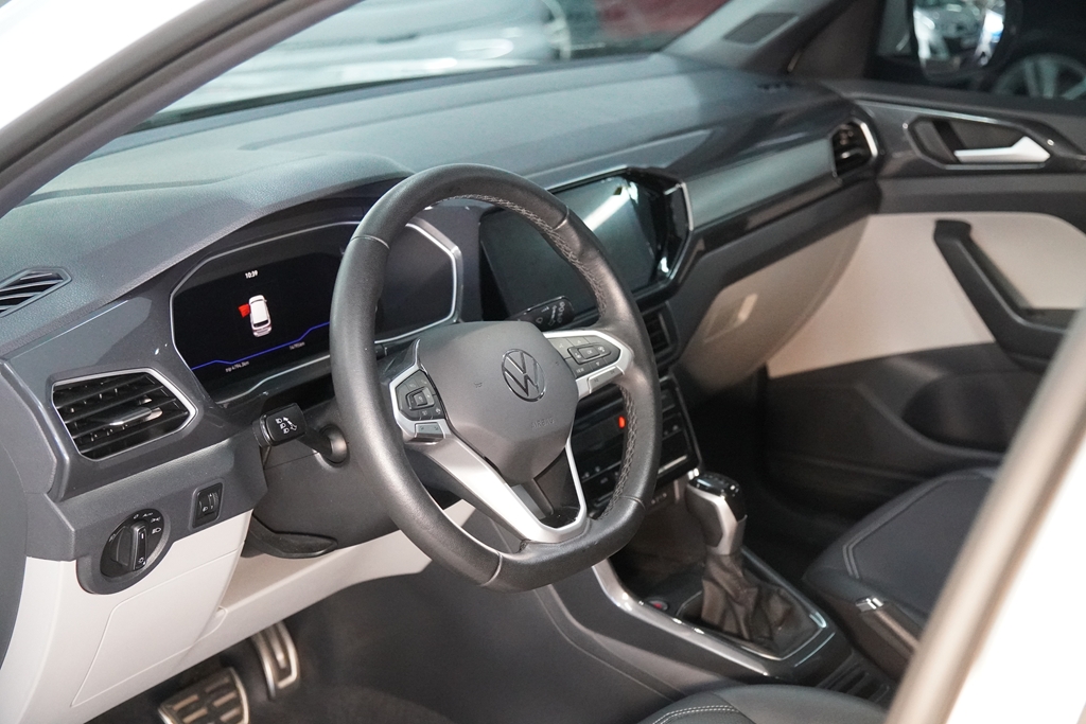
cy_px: 362
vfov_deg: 25.8
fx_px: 1584
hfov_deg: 37.8
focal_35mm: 52
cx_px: 543
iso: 6400
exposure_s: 1/160
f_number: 2.8
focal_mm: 35
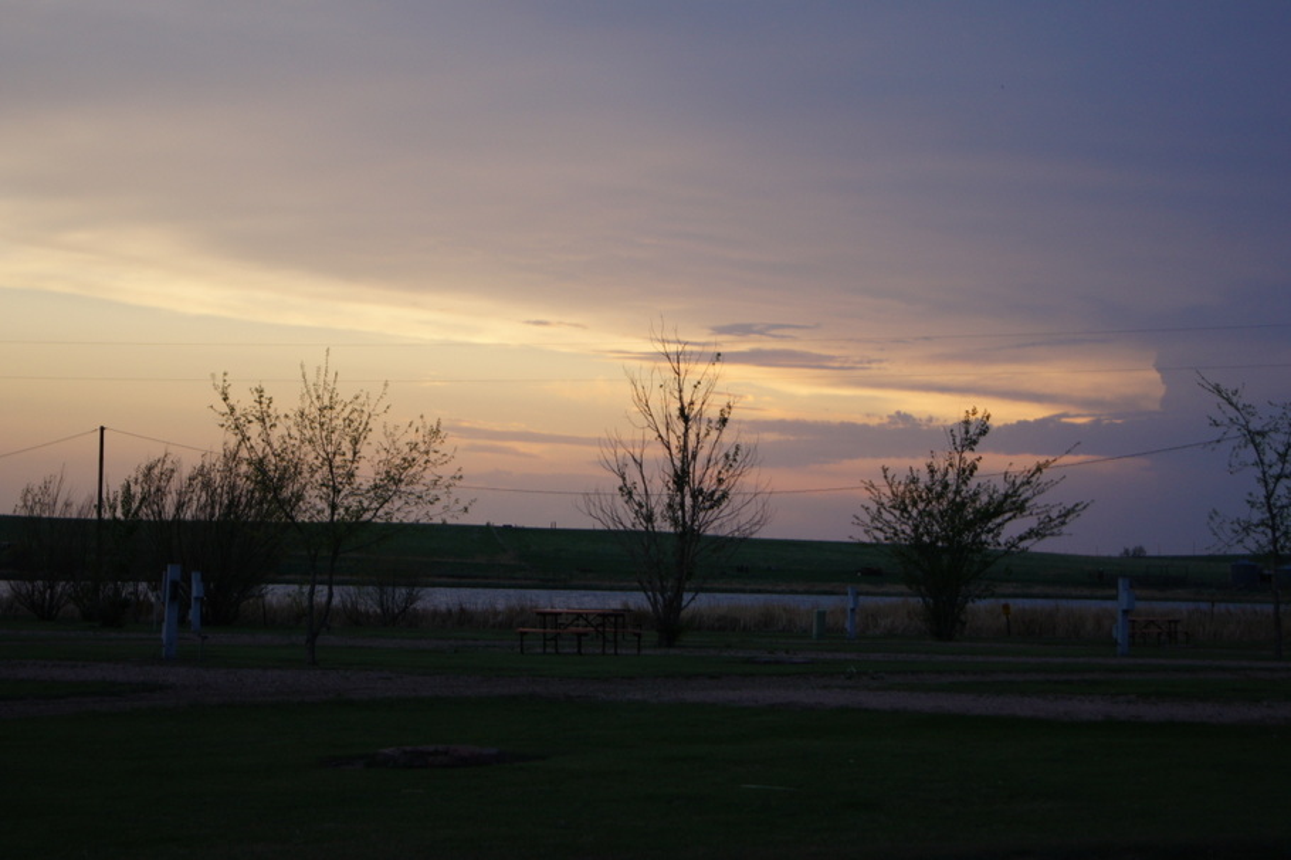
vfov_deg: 16.5
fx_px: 2957
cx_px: 646
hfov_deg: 24.6
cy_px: 430
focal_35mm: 82
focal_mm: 55
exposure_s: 1/100
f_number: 5.6
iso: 250
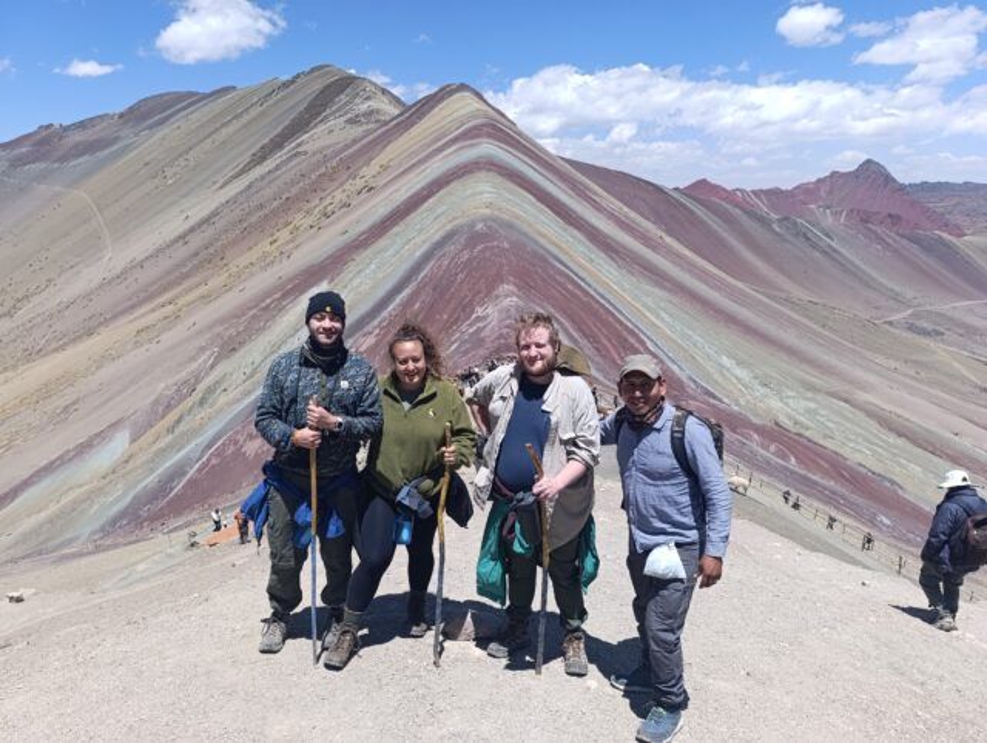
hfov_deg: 73.8
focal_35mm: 23
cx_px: 494
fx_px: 657
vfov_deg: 59.0
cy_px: 372
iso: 50
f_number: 1.6
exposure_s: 1/732
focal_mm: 6.14
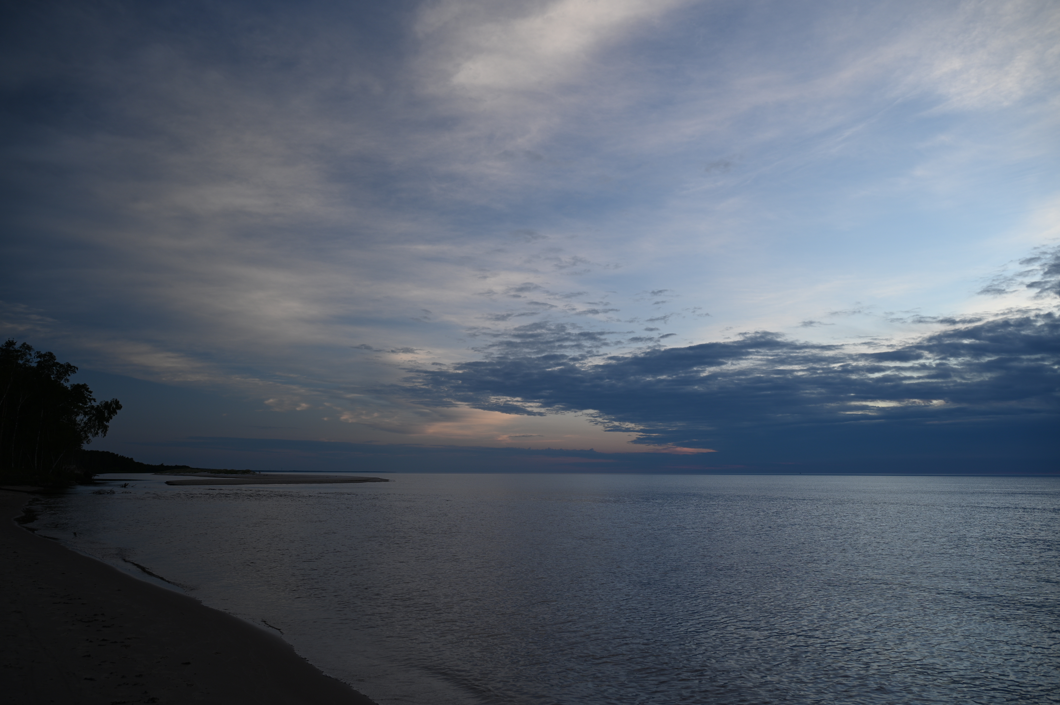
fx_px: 706
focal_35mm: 24
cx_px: 530
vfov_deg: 53.1
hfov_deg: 73.8
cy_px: 352
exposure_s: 1/160
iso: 100
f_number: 4
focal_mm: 24
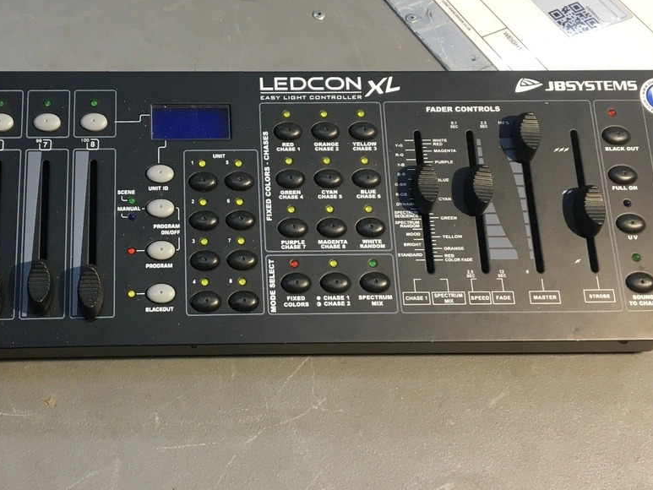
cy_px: 182
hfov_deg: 35.1
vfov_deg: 26.9
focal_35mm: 54
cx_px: 205
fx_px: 1019
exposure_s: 1/33
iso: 40
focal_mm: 4.15
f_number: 2.2
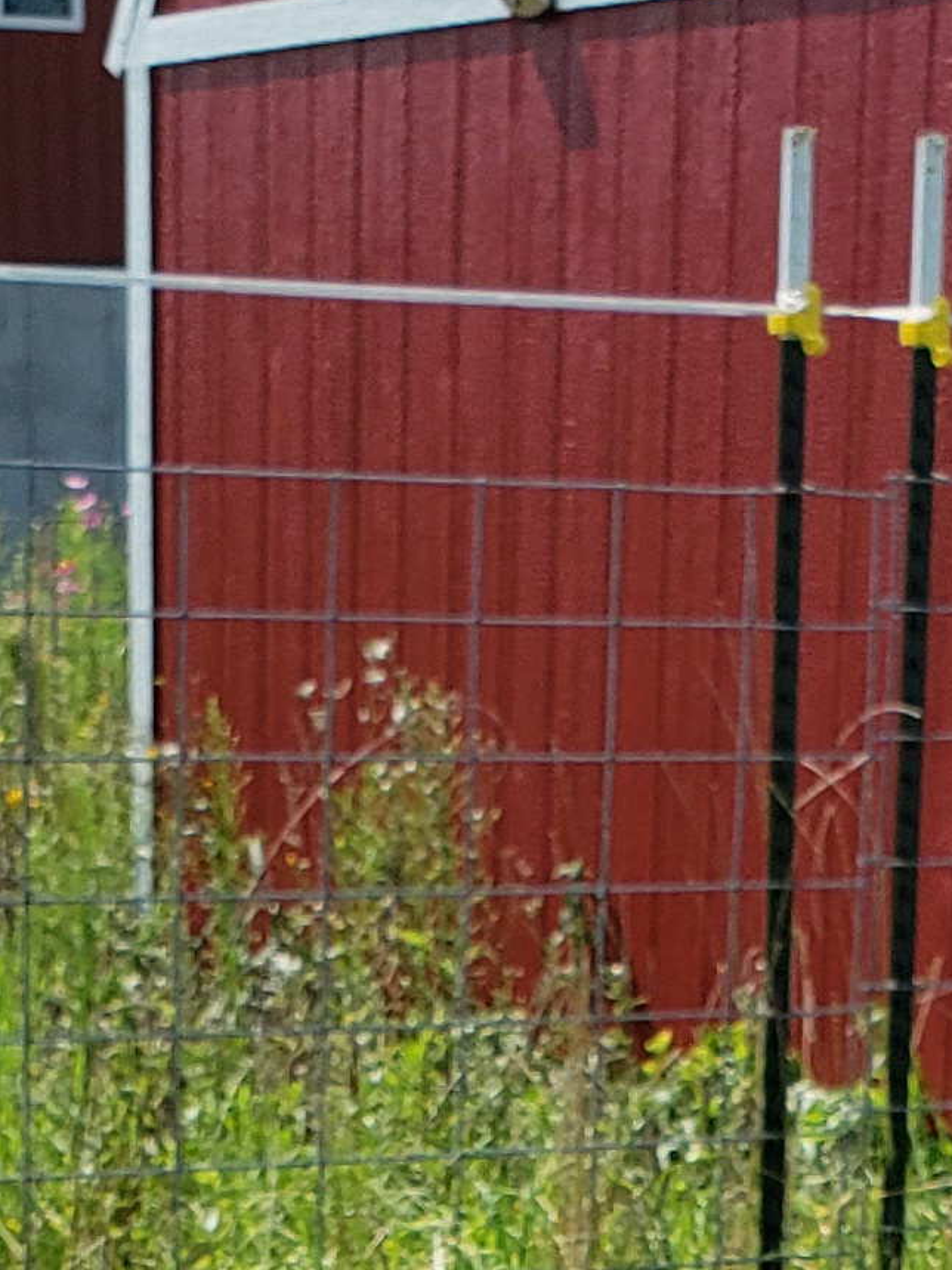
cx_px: 507
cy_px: 2334
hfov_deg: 12.1
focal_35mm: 122
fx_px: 4475
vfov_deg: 14.2
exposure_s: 1/1337
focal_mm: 4.3
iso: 50
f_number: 2.4
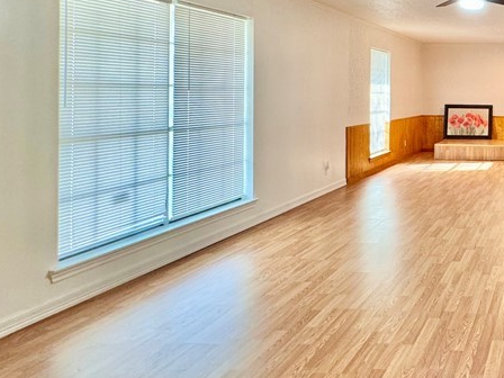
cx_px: 529
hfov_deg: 45.6
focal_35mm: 32
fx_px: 466
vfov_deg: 42.9
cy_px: 99
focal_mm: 2.22
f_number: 2.2
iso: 200
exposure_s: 1/60
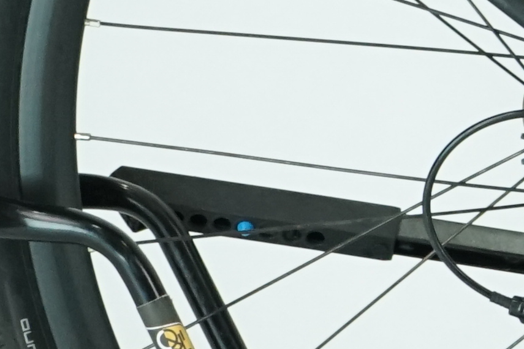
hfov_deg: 4.1
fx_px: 6942
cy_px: -282
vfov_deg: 2.9
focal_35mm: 477
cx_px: 1720
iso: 1600
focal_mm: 68
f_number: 5.6
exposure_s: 1/200
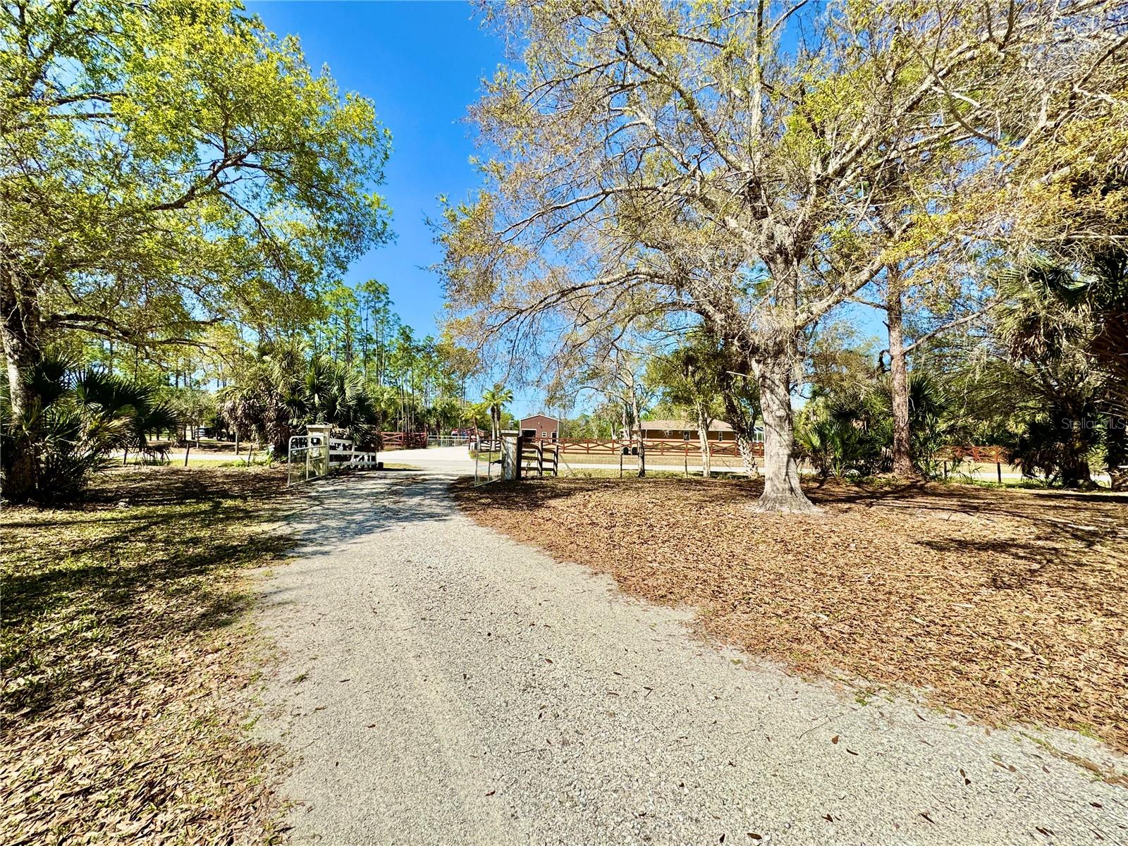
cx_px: 564
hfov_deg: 102.1
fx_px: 456
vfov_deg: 85.7
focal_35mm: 14
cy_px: 423
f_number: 2.2
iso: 50
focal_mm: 2.22
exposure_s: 1/1880
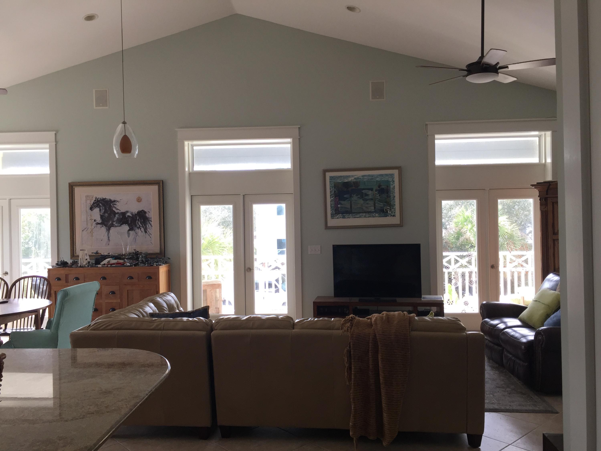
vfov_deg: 48.2
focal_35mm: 29
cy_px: 226
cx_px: 300
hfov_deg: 61.7
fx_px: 503
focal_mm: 4.15
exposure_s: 1/120
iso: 50
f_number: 2.2
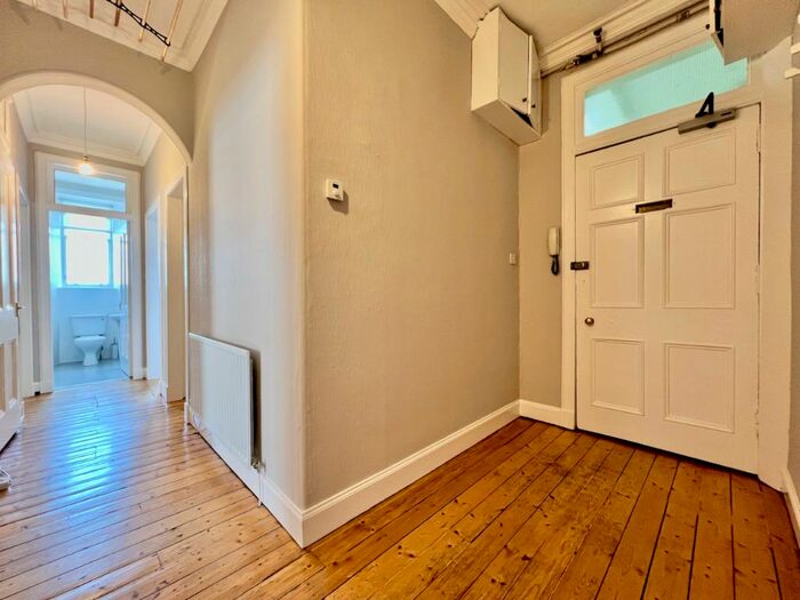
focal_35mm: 13
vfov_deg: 89.9
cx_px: 400
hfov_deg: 106.2
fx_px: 300
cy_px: 300
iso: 160
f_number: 1.8
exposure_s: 1/50
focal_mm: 1.57
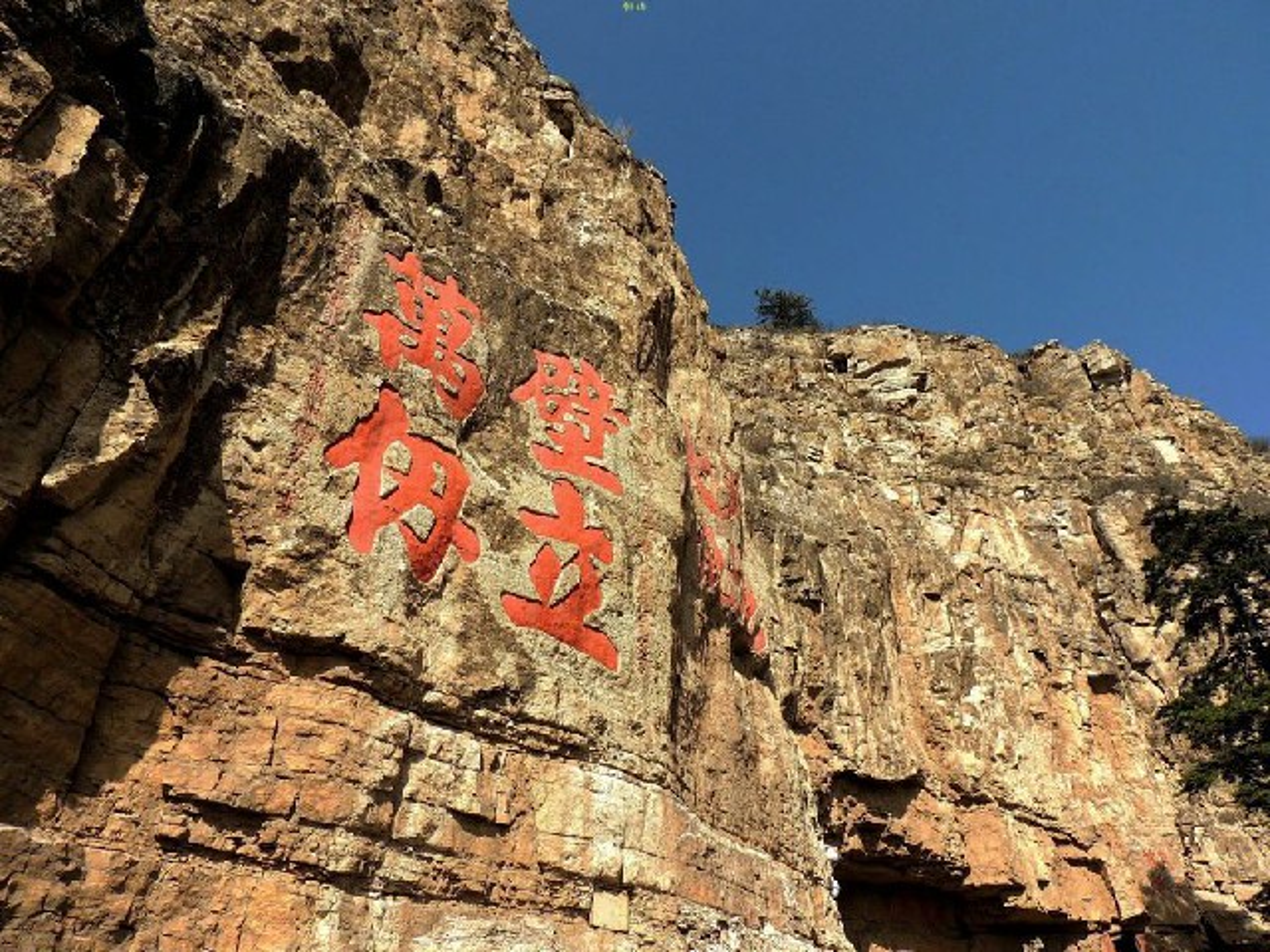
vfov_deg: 56.8
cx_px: 635
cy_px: 476
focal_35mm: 24
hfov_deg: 71.6
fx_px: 881
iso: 100
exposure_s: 1/1250
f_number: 3
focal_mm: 4.3
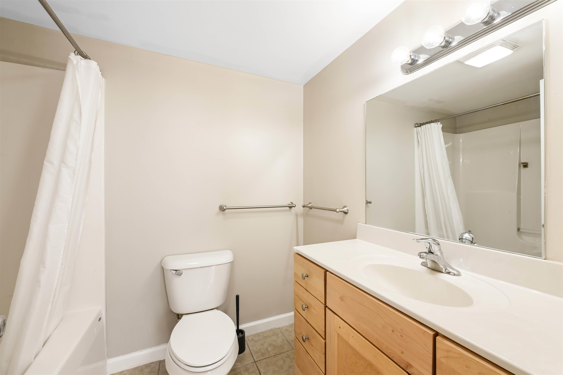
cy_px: 188
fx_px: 219
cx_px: 282
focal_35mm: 14
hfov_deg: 104.3
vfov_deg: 81.2
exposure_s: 1/8
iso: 1000
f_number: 14
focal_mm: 14
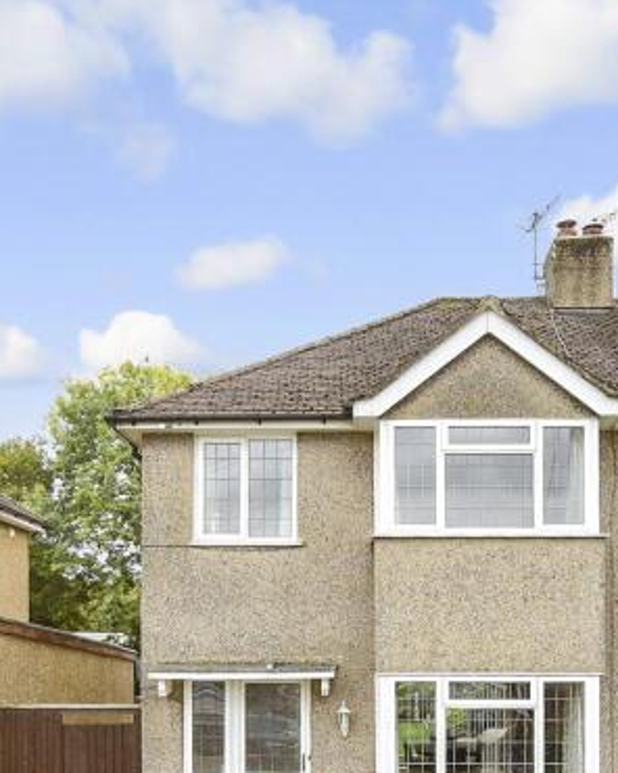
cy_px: 642
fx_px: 892
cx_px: 365
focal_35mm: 39
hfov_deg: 38.1
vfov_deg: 44.1
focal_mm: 10
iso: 160
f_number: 11
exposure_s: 1/40
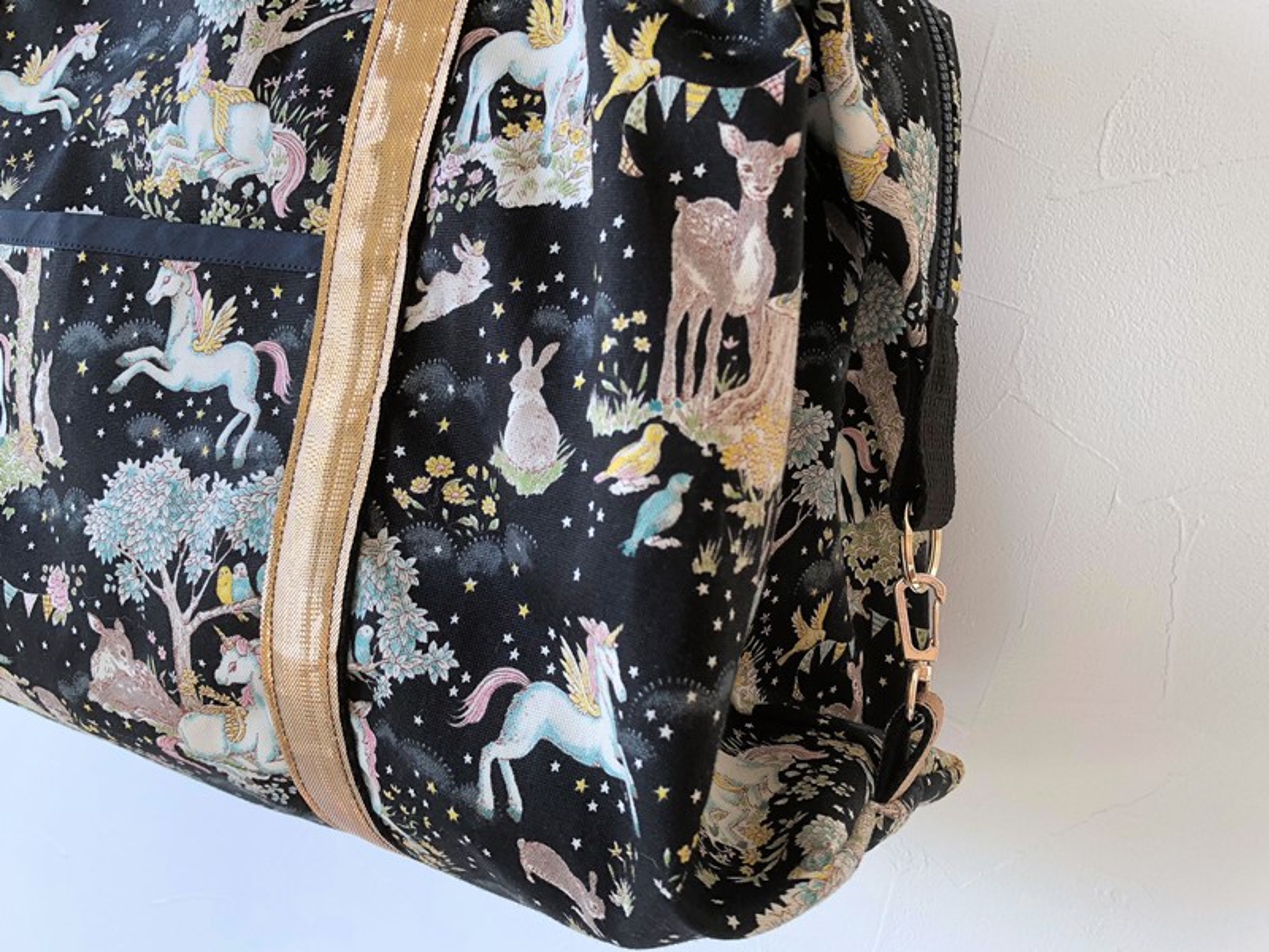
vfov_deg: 49.7
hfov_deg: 63.4
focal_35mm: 28
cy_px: 476
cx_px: 634
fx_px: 1026
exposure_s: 1/120
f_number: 1.8
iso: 64
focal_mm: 3.99
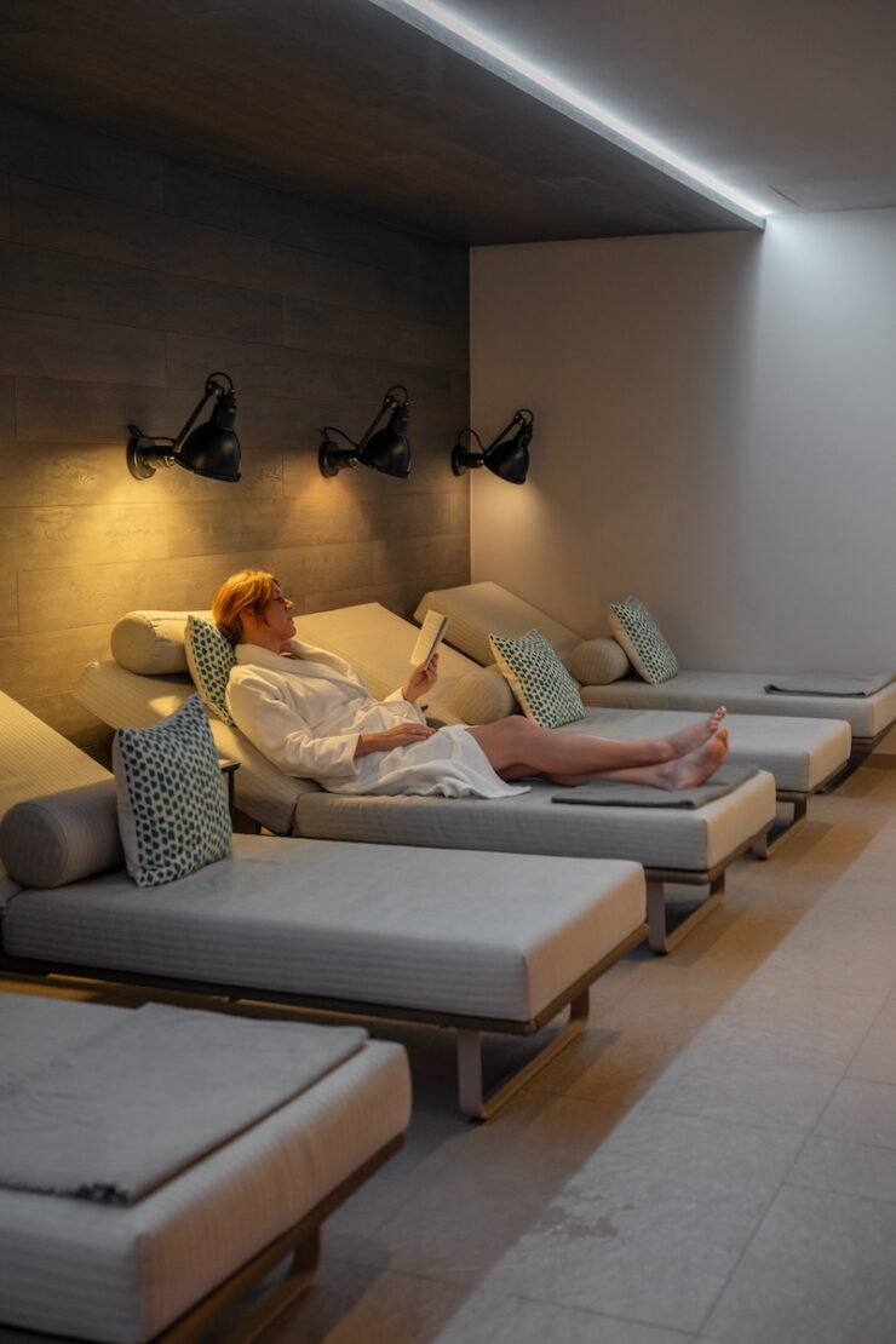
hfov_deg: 29.9
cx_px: 448
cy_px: 672
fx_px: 1680
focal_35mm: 45
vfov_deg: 43.6
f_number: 2.8
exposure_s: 1/50
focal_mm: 45
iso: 1250
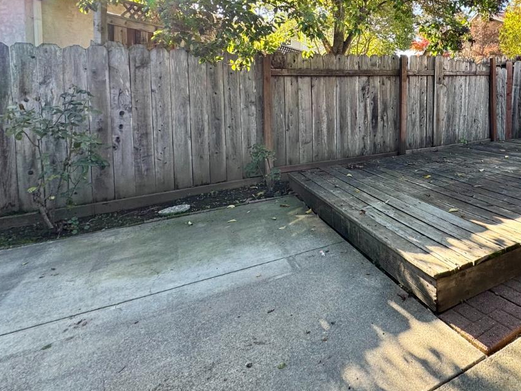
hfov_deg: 61.8
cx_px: 438
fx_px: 376
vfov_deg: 52.3
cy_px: 95
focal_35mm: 25
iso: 40
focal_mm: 2.22
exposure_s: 1/139
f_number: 2.2
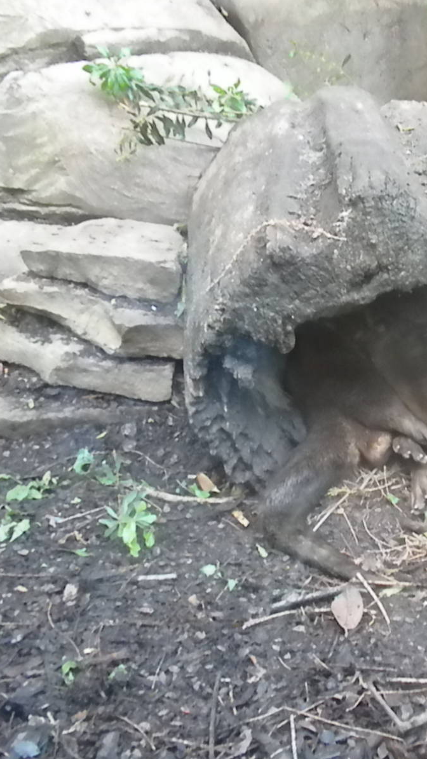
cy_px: 380
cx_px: 390
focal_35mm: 54
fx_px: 1086
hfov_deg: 21.7
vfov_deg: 38.5
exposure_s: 1/68.2
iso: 640
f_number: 3.5
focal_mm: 6.6
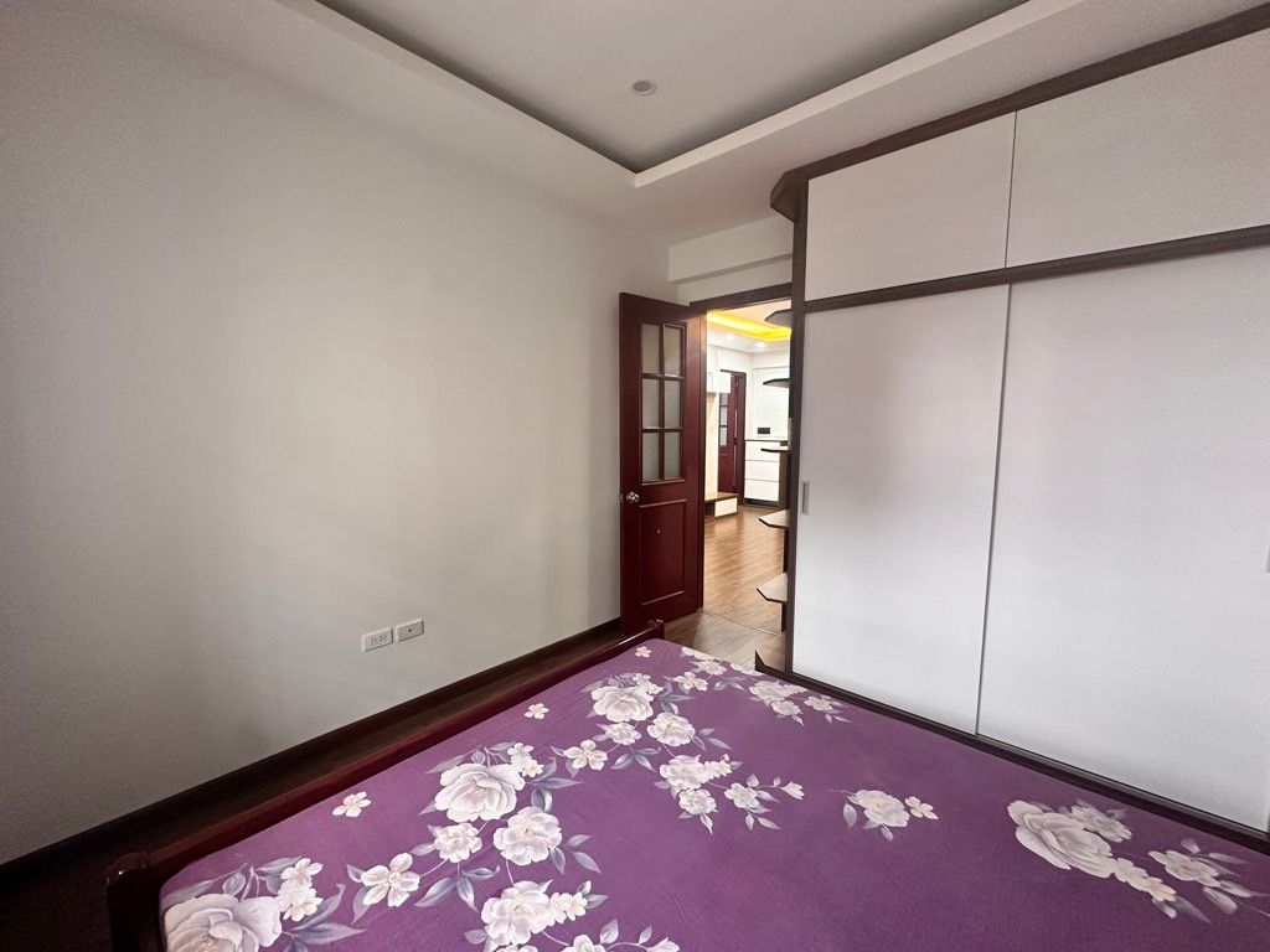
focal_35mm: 14
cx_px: 635
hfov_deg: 102.1
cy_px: 476
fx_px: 514
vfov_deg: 85.7
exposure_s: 1/50
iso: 250
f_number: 2.2
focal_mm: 2.22
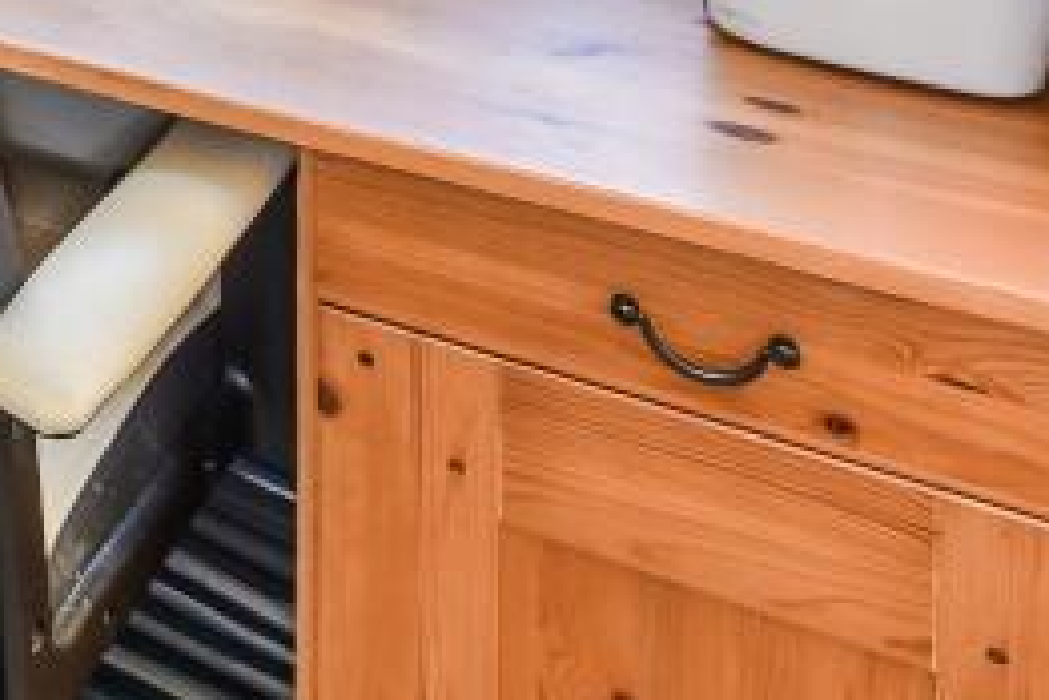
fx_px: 1603
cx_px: -518
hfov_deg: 26.4
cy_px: -628
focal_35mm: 55
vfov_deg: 18.2
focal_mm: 14
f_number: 9
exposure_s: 1/25
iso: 400
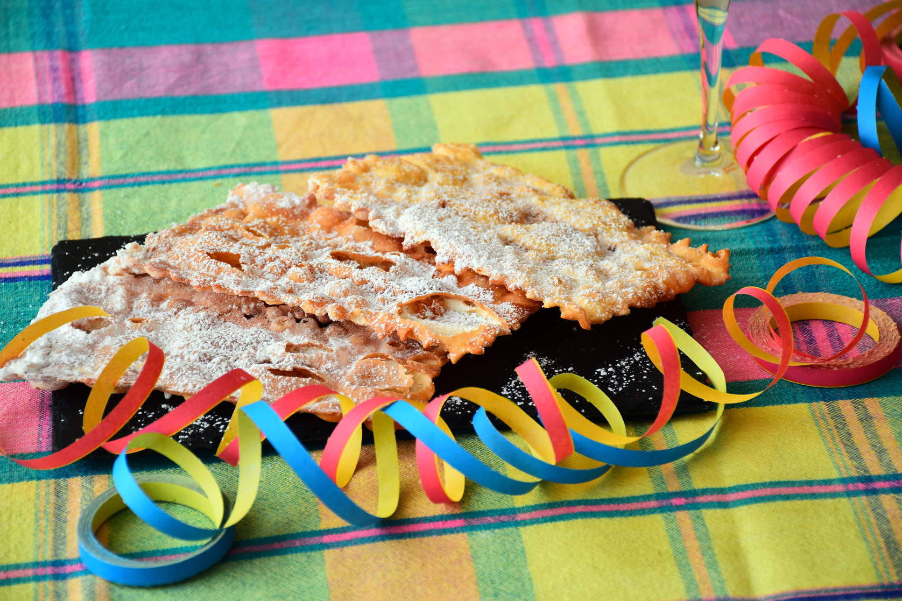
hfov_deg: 14.3
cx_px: 449
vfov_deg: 9.6
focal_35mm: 144
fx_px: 3595
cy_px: 302
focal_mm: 95
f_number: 8
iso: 100
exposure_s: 1/10
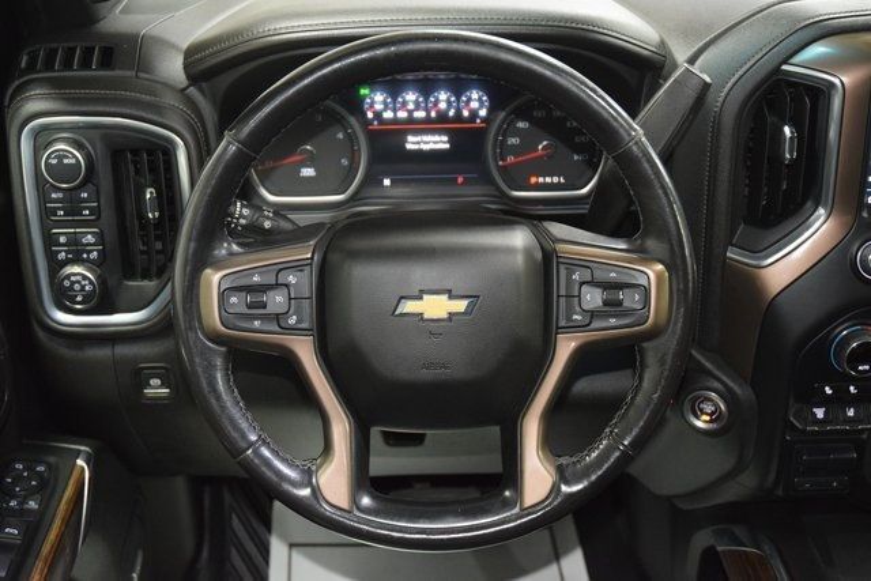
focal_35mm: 46
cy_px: 290
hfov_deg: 42.3
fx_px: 1125
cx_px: 436
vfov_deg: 29.0
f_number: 4
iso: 2800
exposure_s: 1/25
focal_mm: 31
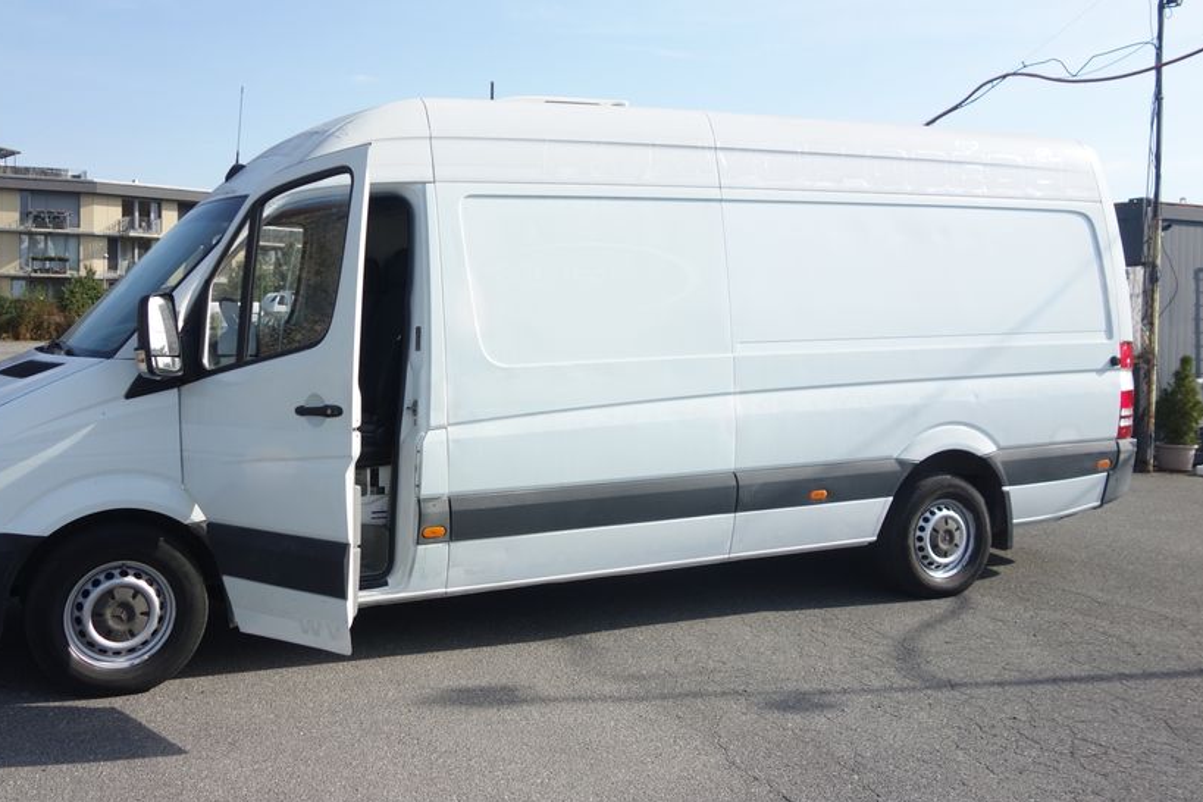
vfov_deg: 37.8
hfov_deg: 54.1
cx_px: 496
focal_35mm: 35
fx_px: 1169
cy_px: 358
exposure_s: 1/2000
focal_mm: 10.4
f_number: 2.2
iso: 125
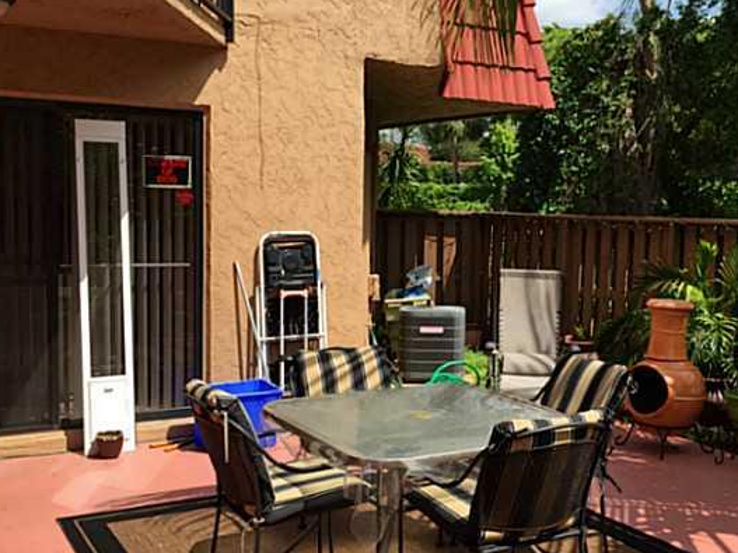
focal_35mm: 44
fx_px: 938
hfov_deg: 42.7
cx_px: 455
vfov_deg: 32.9
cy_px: 281
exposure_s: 1/1276
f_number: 2.2
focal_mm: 4.15
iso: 32
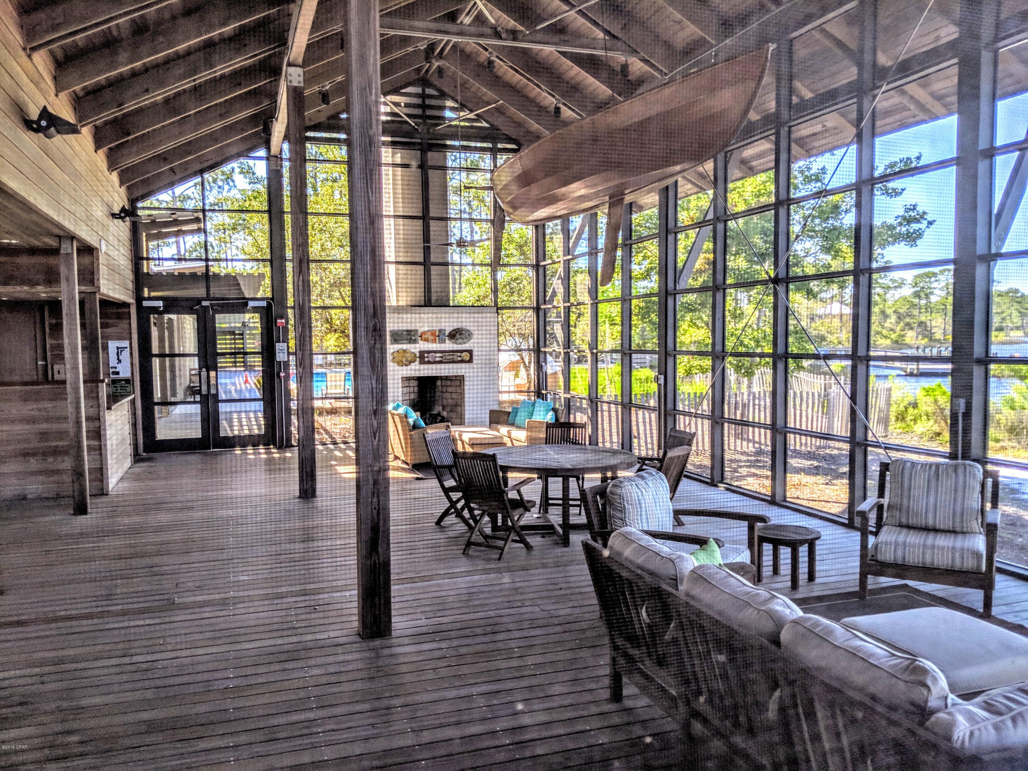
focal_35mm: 27
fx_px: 802
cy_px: 386
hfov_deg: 65.3
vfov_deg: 51.4
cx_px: 514
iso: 54
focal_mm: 4.44
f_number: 1.8
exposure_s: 1/232
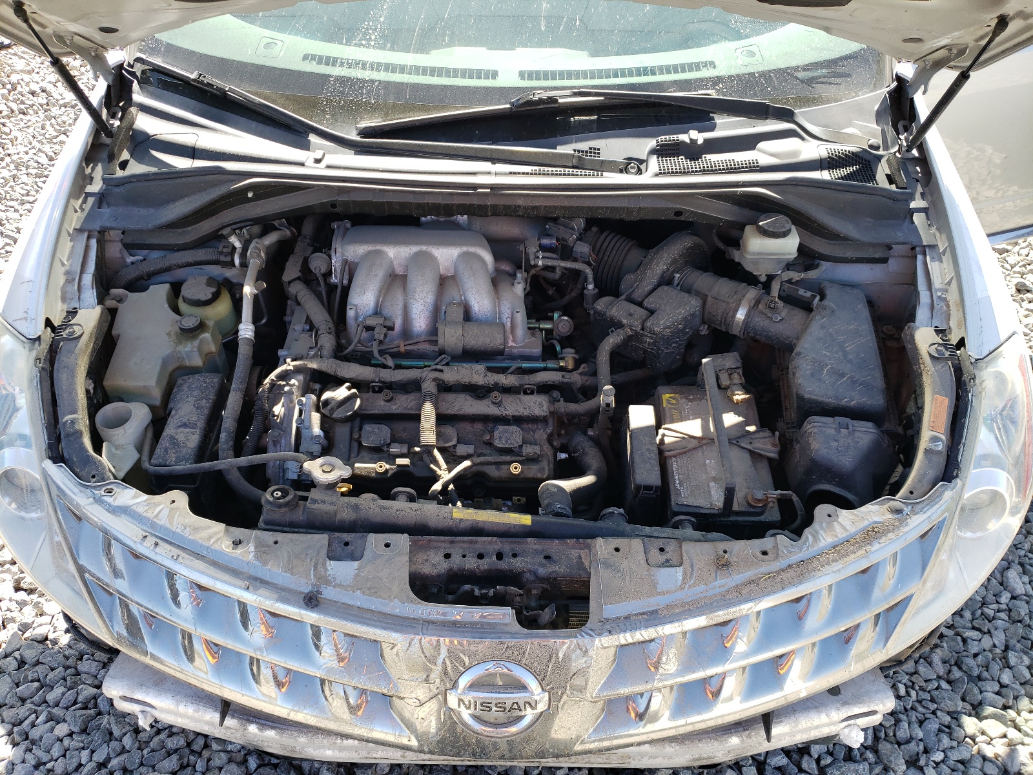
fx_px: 776
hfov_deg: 67.3
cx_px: 516
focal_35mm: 26
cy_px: 388
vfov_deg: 53.1
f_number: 1.5
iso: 50
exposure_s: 1/385
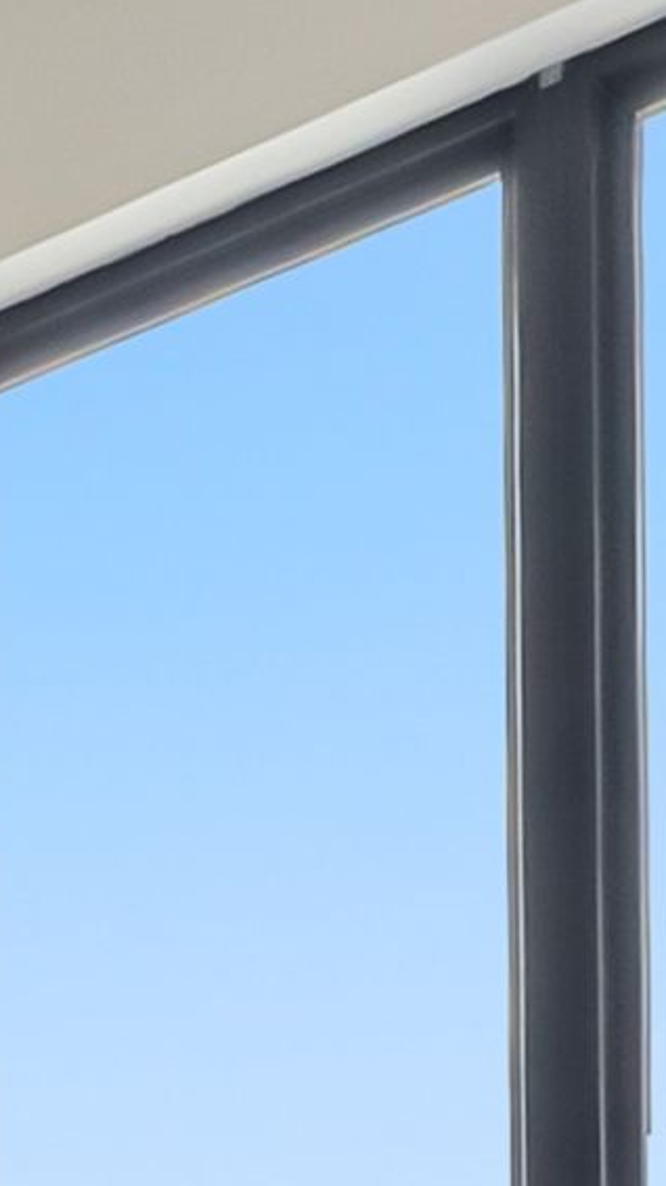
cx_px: -1110
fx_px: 3457
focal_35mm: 110
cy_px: 2378
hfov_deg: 9.4
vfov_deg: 15.5
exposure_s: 1/125
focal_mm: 14
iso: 800
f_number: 8
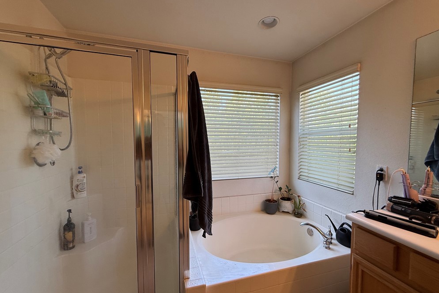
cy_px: 151
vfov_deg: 77.3
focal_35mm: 15
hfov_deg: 100.4
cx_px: 219
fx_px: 183
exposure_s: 1/120
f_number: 2.2
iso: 64
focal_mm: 2.22
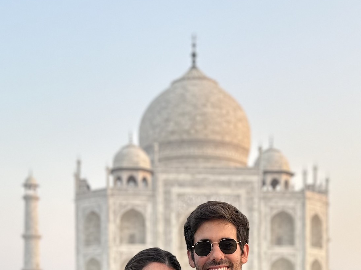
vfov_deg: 20.9
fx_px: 688
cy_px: 317
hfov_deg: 29.3
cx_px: 210
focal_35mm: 66
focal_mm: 6.86
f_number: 1.78
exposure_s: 1/444
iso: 80
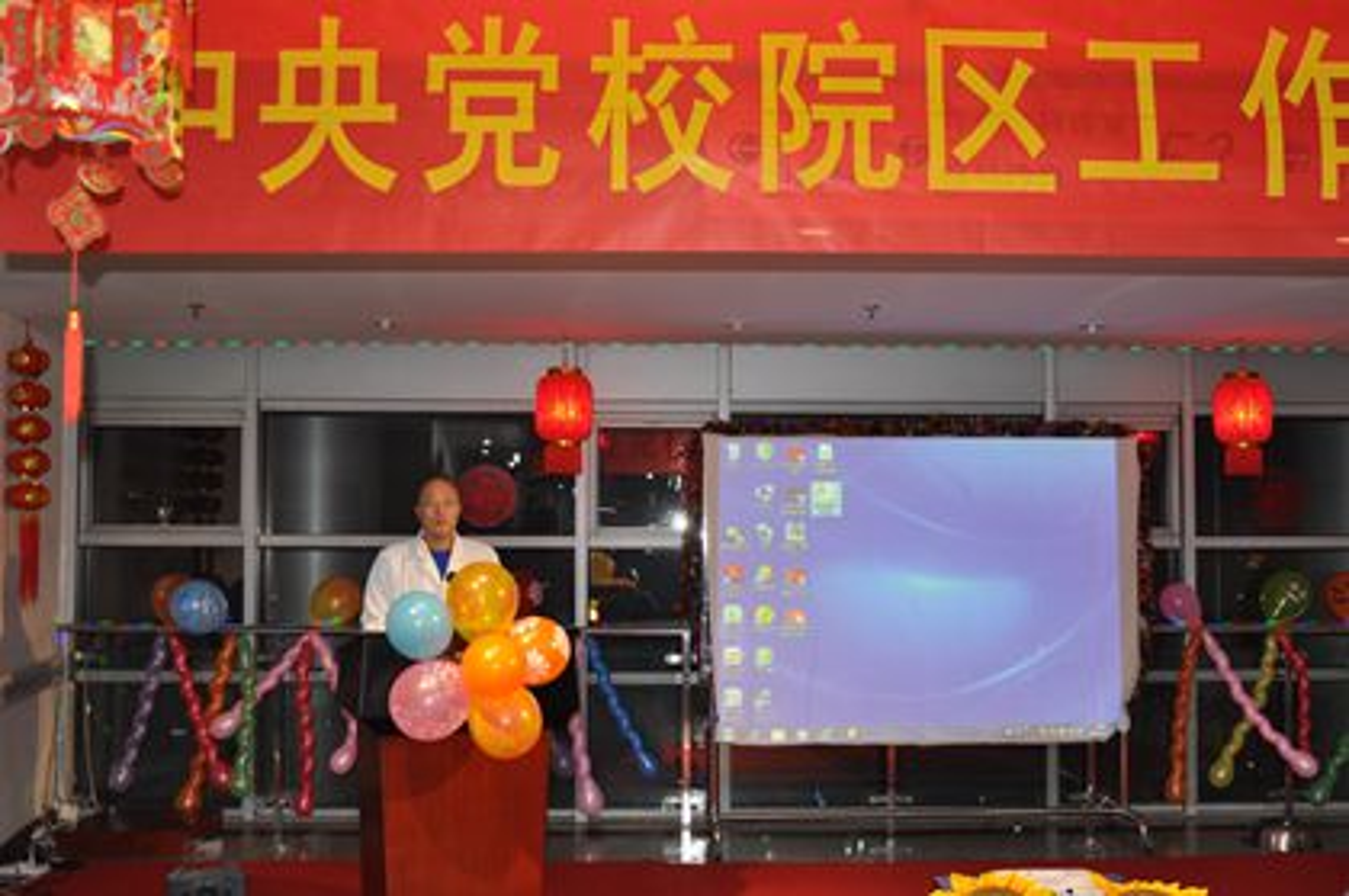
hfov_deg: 59.5
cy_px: 448
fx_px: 1179
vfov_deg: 41.6
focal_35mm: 32
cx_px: 674
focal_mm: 21
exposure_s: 1/60
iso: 400
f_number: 3.8
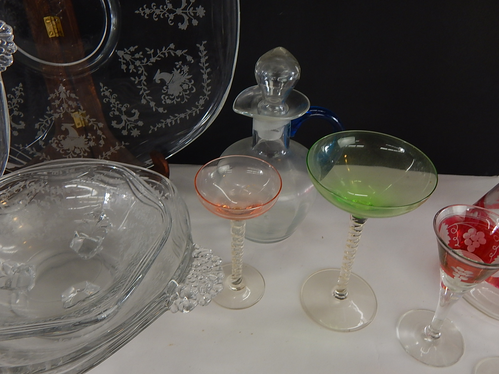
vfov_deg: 45.4
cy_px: 187
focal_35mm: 31
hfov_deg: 58.4
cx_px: 250
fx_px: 447
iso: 125
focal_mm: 5.6
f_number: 3.2
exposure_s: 1/80
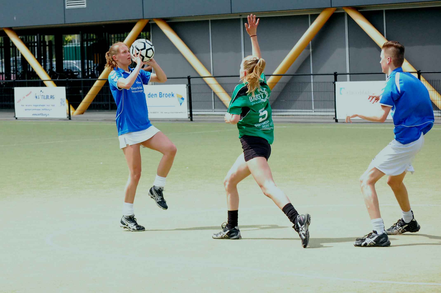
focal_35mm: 105
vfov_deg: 13.0
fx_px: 1285
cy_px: 146
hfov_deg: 19.5
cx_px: 220
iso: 1600
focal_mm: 70
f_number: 7.1
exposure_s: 1/1250
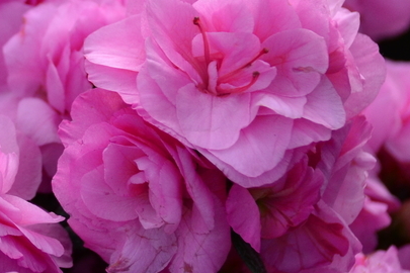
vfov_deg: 4.0
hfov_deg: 5.9
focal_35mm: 347
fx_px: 3952
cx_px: -103
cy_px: 99
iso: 400
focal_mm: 78
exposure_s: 1/200
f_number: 5.3
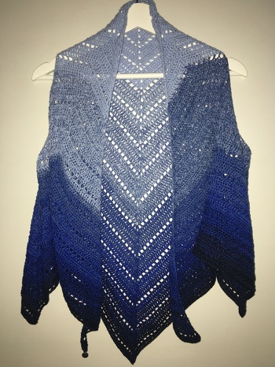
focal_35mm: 29
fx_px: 307
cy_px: 184
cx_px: 138
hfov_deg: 48.3
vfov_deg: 61.6
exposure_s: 1/17
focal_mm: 4.15
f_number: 2.2
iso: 40
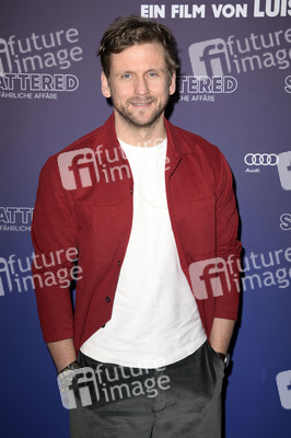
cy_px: 219
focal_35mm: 62
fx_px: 753
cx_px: 146
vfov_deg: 32.4
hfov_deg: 21.9
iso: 320
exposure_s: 1/250
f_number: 6.3
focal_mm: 62
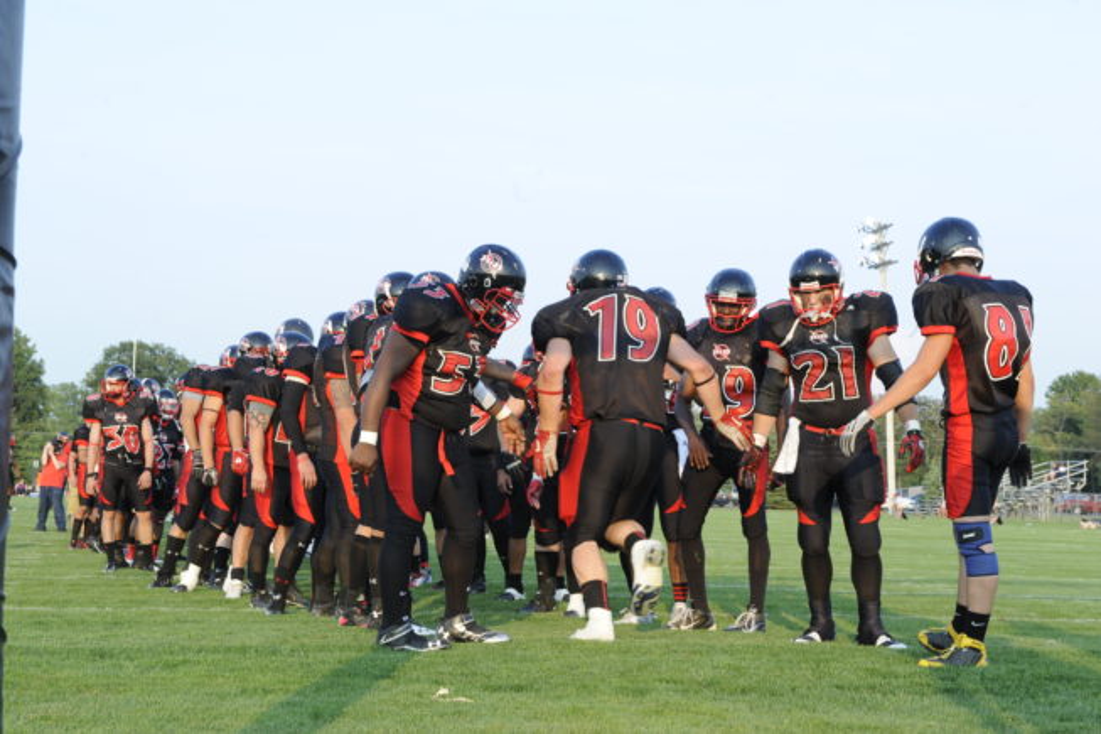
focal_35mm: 66
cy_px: 367
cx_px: 550
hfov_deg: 30.5
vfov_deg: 20.6
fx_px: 2018
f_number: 10
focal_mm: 66
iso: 1000
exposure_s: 1/250
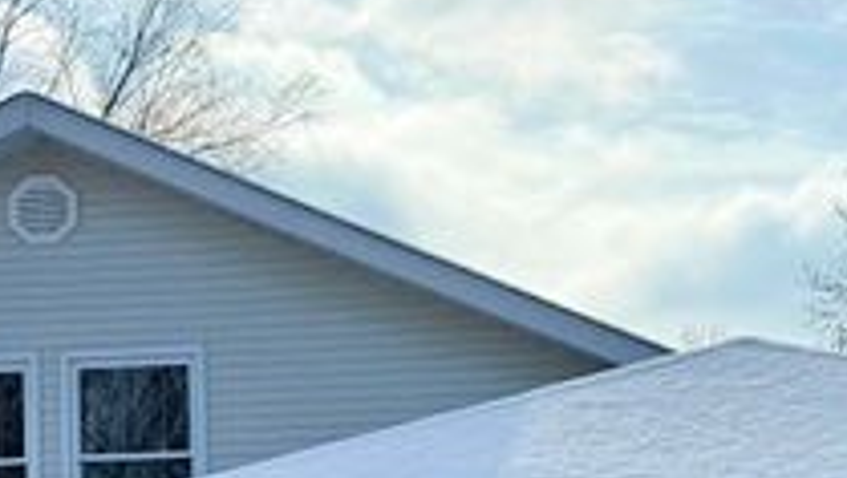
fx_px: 2810
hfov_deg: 17.1
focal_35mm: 125
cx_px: 539
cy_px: 695
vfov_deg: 9.5
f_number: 1.78
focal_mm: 6.76
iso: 100
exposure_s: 1/9901
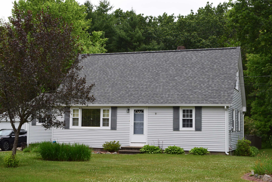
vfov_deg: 23.8
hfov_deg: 35.0
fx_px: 431
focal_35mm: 57
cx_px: 136
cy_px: 91
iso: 400
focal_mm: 38
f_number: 10
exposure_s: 1/200
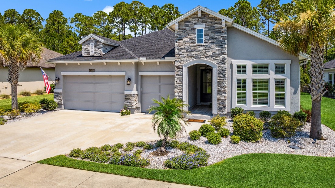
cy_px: 80
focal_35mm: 24
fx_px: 213
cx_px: 170
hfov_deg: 76.3
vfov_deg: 47.5
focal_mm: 8.38
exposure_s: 1/2500
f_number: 2.8
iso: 100
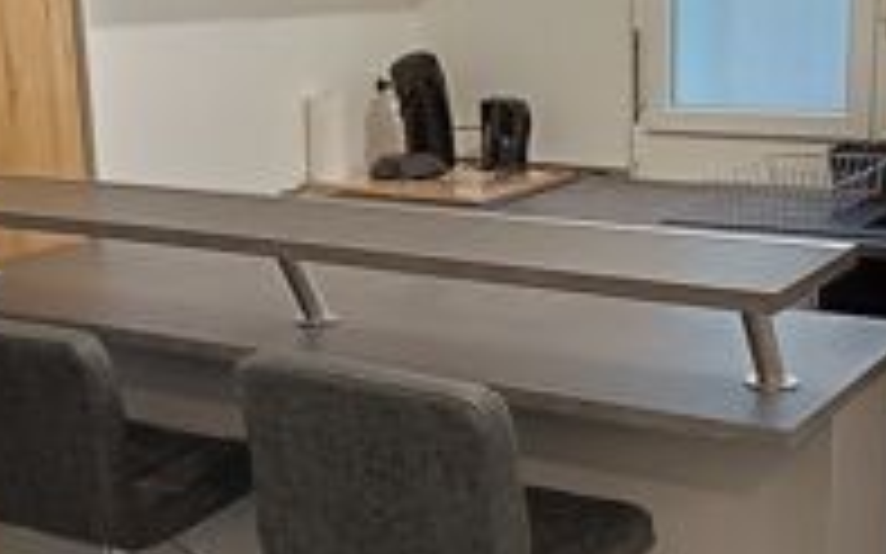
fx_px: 1497
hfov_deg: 32.9
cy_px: 295
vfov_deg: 20.9
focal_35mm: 62
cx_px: 508
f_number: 1.9
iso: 2491
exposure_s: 1/25
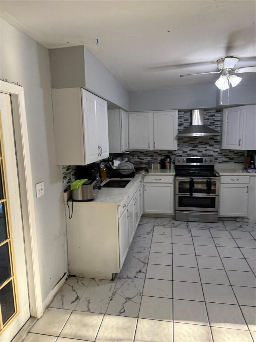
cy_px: 171
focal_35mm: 24
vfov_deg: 71.6
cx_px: 128
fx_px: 237
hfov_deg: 56.8
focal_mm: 6.76
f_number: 1.78
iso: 200
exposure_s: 1/120
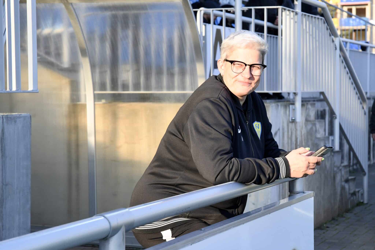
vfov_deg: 19.5
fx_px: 729
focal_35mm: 70
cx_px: 188
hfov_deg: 28.8
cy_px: 125
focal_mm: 70
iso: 1250
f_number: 7.1
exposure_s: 1/800
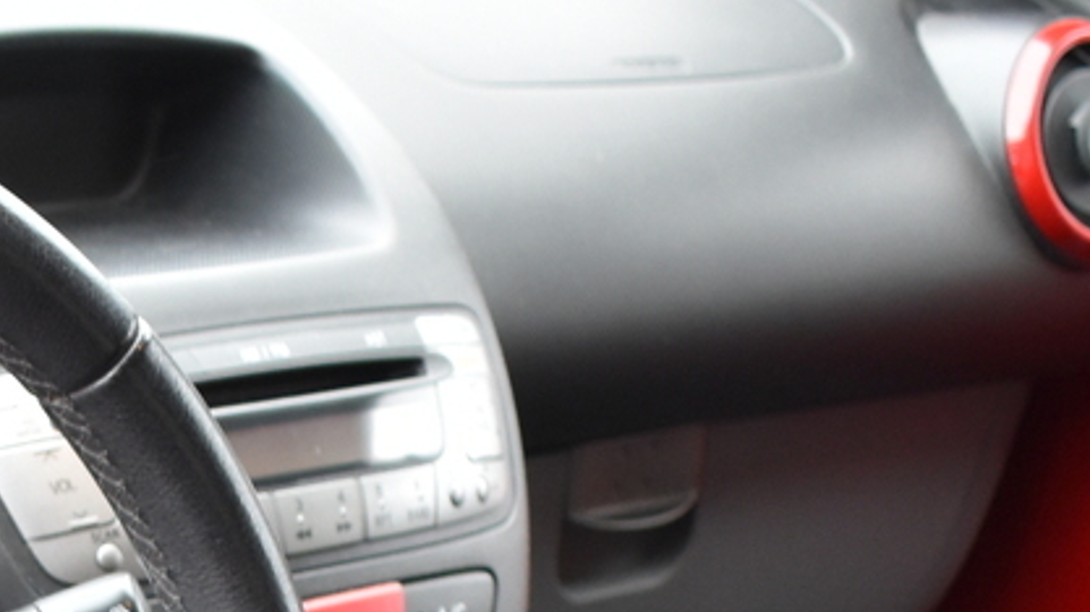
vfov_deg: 10.0
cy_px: 1334
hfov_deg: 18.9
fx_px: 3177
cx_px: -8
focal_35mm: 110
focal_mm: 18
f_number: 3.5
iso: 900
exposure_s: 1/60
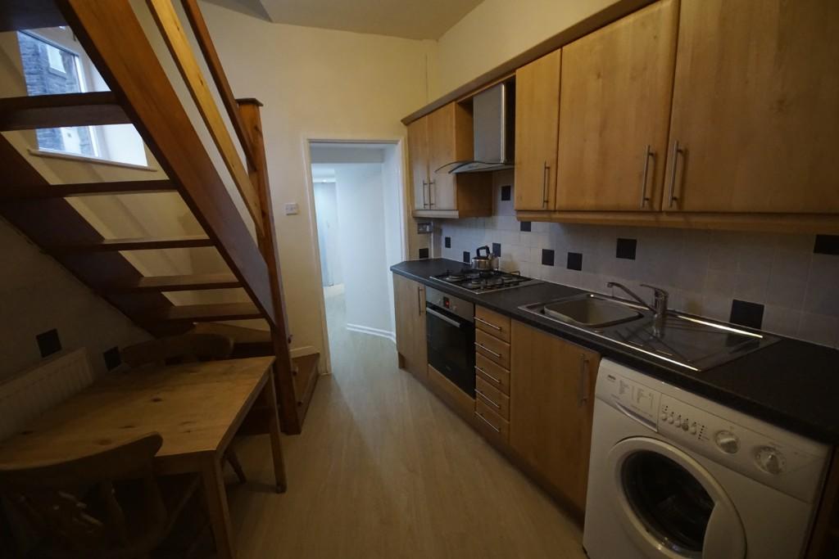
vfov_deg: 77.3
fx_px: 350
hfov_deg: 100.4
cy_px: 280
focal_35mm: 15
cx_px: 420
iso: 3200
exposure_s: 1/125
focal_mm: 10
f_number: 4
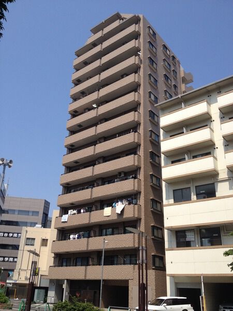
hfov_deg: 40.7
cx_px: 116
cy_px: 156
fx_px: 314
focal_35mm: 35
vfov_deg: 52.6
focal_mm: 4.28
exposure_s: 1/2045
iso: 50
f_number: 2.4
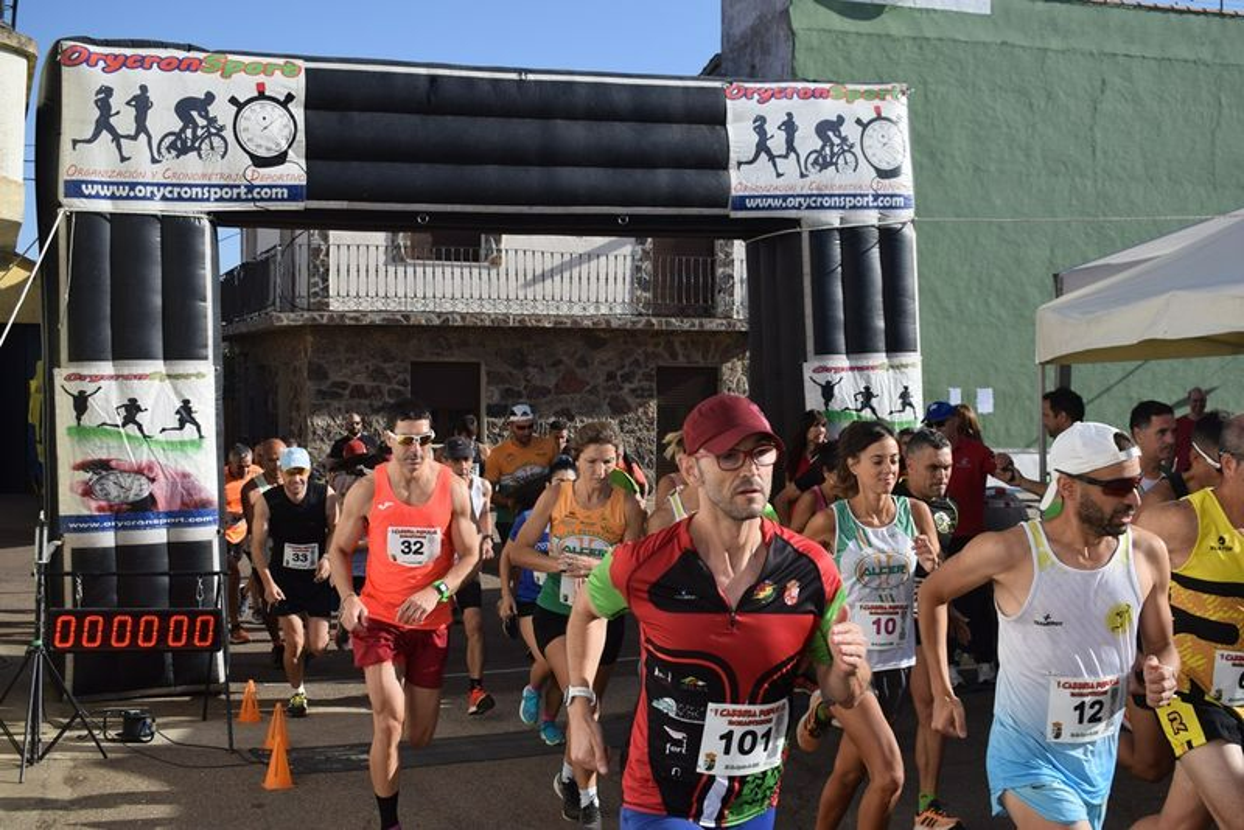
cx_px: 622
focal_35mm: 45
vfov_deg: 29.9
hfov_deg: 43.6
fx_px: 1555
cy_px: 415
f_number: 6.3
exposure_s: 1/1600
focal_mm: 30
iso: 400
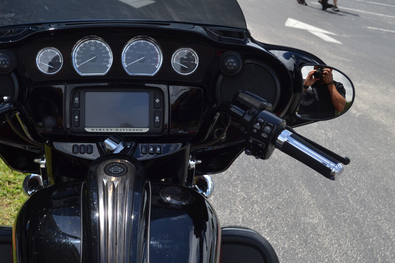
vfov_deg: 21.6
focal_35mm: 63
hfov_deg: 31.6
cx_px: 116
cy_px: 168
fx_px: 688
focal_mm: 29
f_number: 8
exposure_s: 1/250
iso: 100
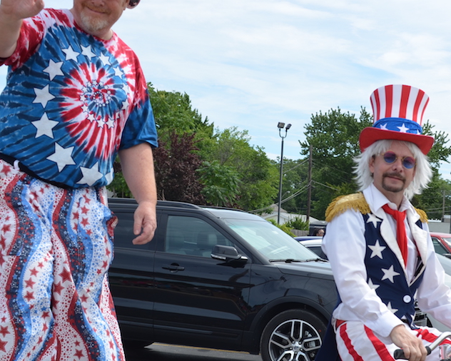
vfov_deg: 19.1
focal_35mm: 80
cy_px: 236
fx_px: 1068
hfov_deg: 23.7
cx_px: 310
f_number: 8
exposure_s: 1/250
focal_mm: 30
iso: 100
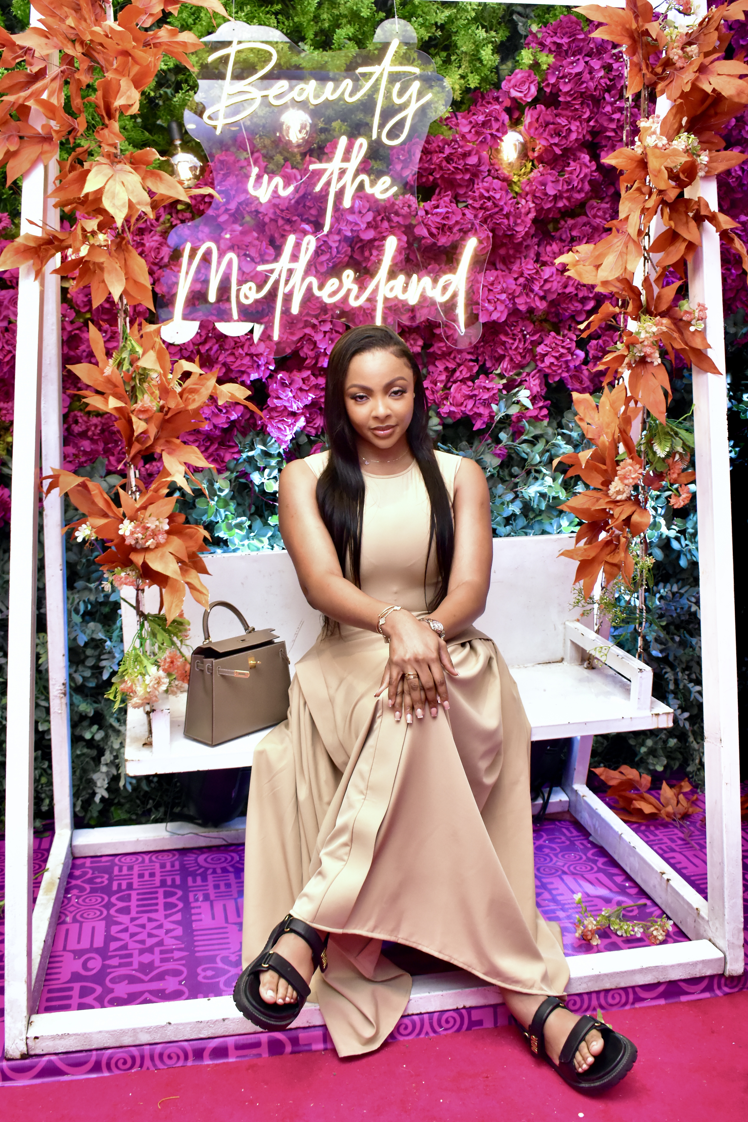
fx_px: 1060
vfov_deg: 55.8
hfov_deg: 38.9
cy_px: 560
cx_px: 378
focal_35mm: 34
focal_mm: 22
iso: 3200
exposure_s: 1/250
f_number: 5.6
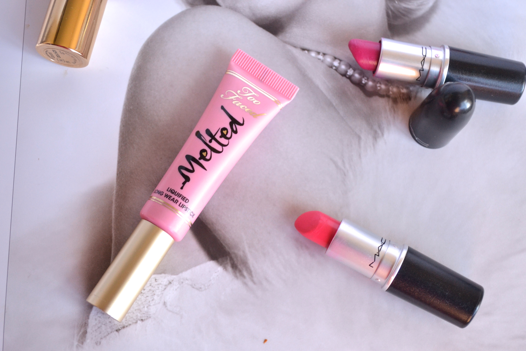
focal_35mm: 54
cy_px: 176
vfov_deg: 25.1
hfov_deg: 36.9
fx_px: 789
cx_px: 263
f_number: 5.6
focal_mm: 36
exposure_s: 1/125
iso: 800
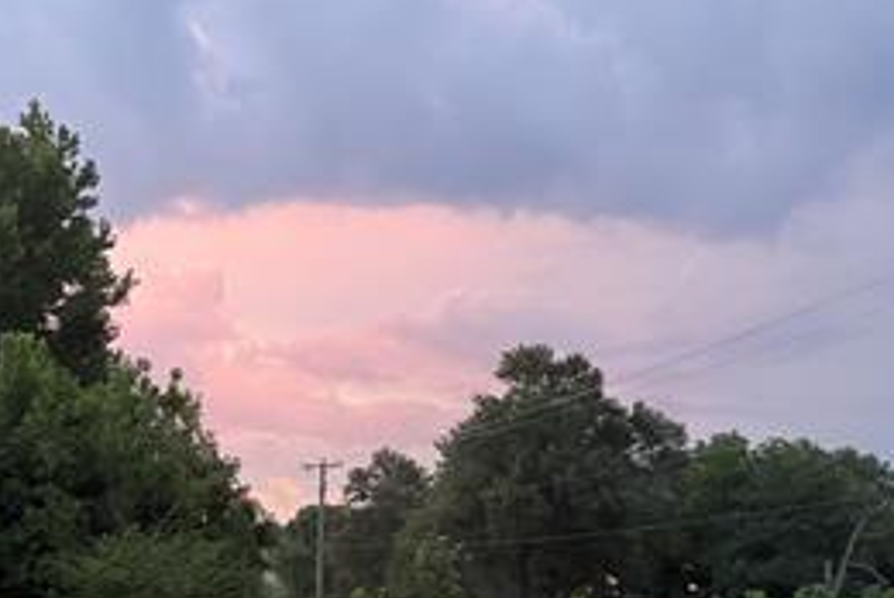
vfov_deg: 28.7
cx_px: 364
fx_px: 1144
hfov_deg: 42.5
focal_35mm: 46
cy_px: 478
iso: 640
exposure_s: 1/40
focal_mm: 6.76
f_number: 1.78
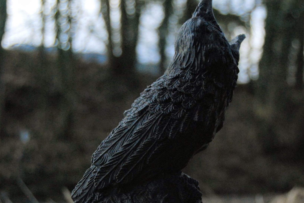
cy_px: 147
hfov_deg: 22.6
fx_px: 761
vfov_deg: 15.2
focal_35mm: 90
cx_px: 167
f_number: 5
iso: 800
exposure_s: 1/1000
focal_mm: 38
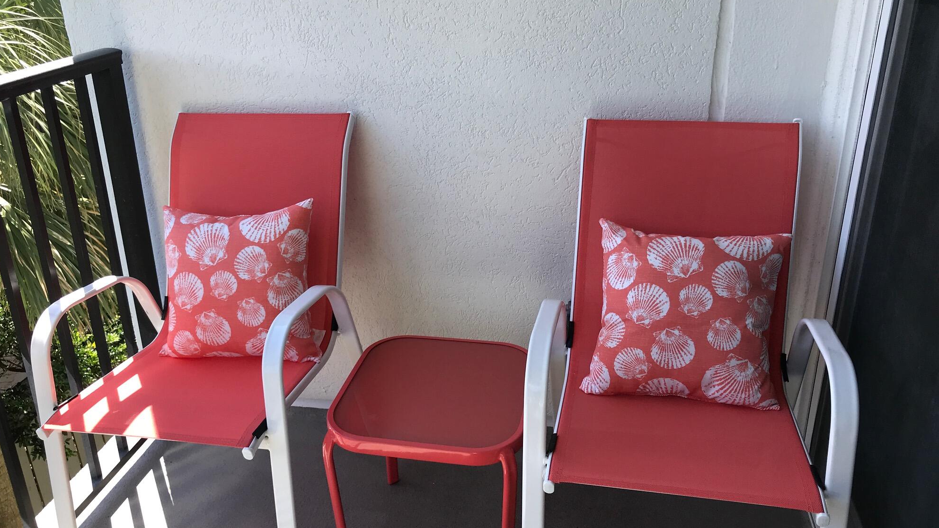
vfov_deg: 37.8
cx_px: 470
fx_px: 772
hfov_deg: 62.6
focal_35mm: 31
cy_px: 255
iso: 20
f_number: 1.8
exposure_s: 1/547
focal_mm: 3.99
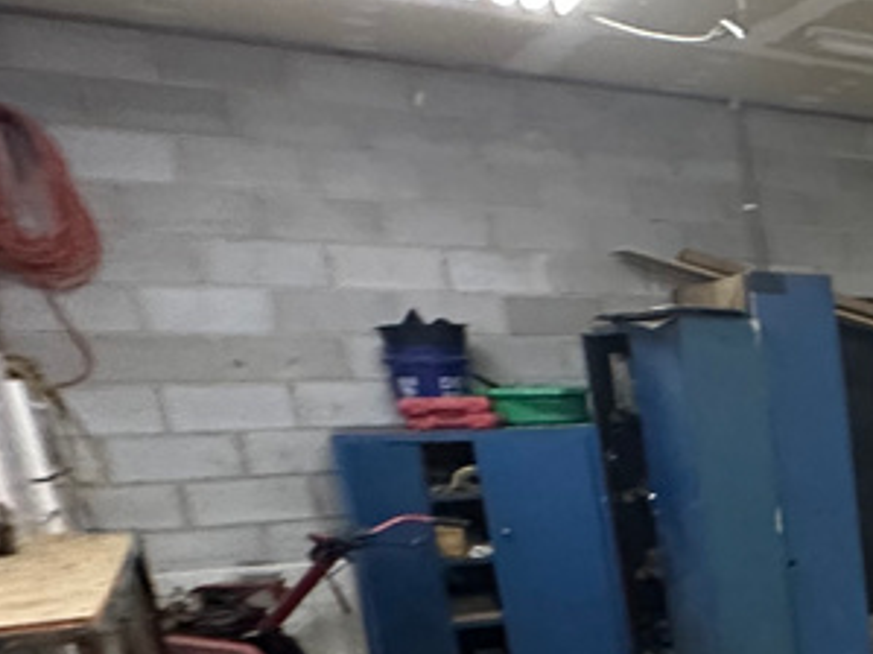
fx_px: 1210
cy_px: 616
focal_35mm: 48
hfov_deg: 24.7
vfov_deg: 28.8
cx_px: 1448
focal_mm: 2.22
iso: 640
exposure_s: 1/60
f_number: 2.2
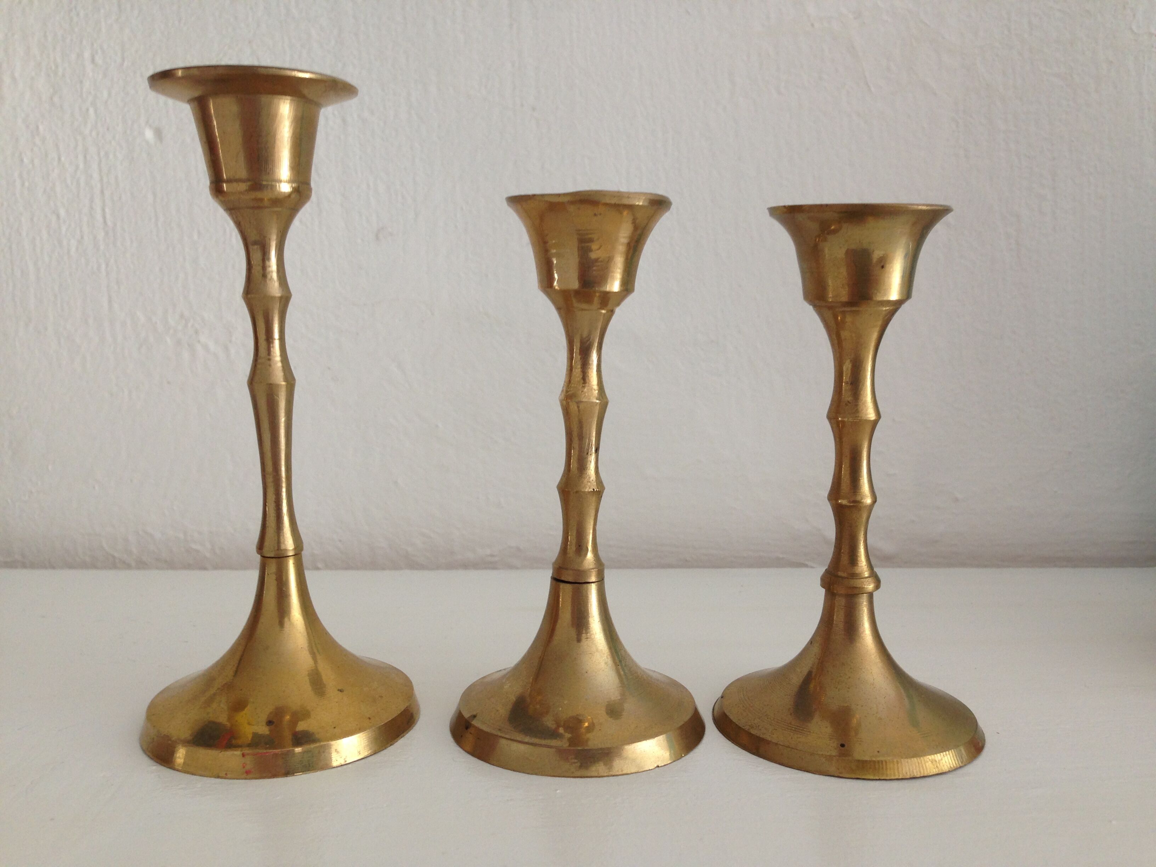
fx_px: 1102
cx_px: 578
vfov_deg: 42.9
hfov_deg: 55.4
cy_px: 434
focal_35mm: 33
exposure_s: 1/20
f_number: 2.4
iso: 64
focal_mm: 4.12
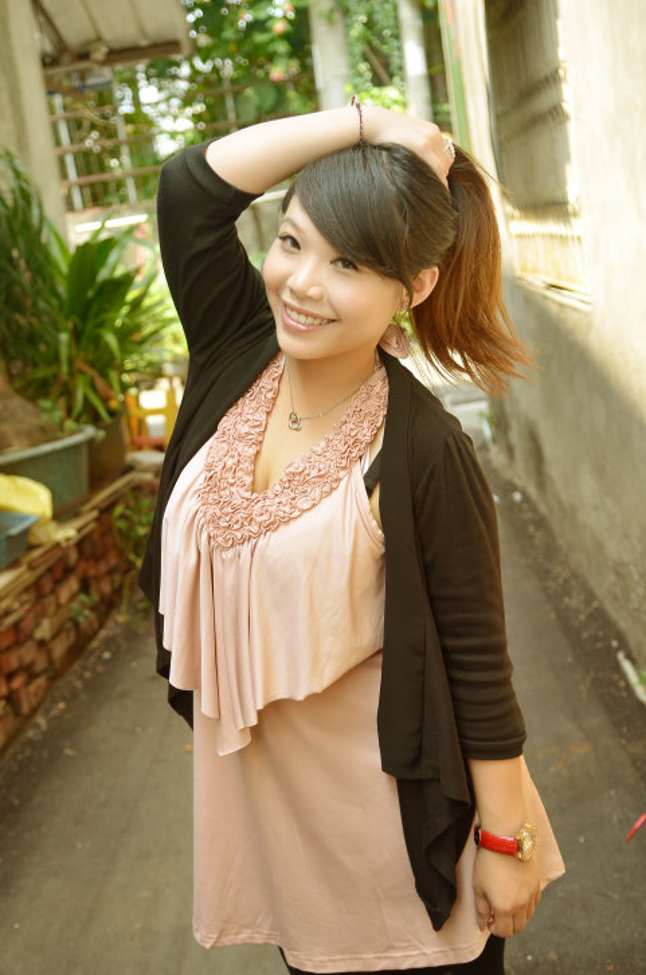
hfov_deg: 31.1
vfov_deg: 45.5
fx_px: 1162
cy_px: 477
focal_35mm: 43
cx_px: 324
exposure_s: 1/200
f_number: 2.8
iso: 100
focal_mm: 26
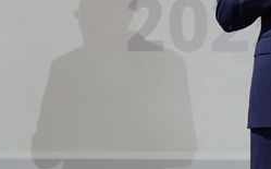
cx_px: 200
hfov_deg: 9.0
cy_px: -40
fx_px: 1712
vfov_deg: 5.6
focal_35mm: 232
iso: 1000
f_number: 5.6
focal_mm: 35
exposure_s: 1/100
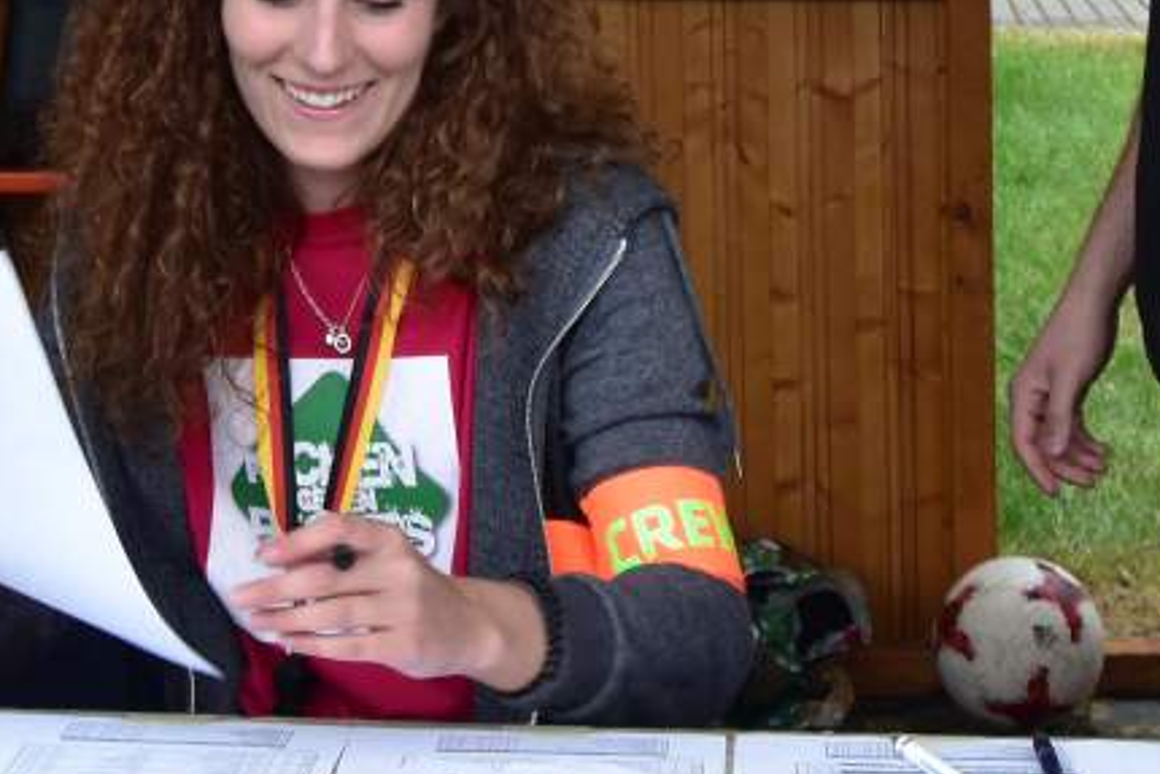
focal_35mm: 115
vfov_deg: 11.5
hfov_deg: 17.8
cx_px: 677
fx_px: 3707
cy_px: -299
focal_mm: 22
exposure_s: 1/160
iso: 400
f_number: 9
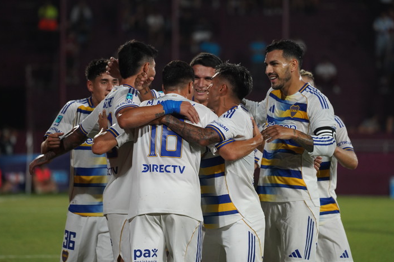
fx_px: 3130
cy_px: 129
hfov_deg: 7.2
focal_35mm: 286
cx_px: 195
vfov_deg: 4.8
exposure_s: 1/1000
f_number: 5.6
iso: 3200
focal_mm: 279
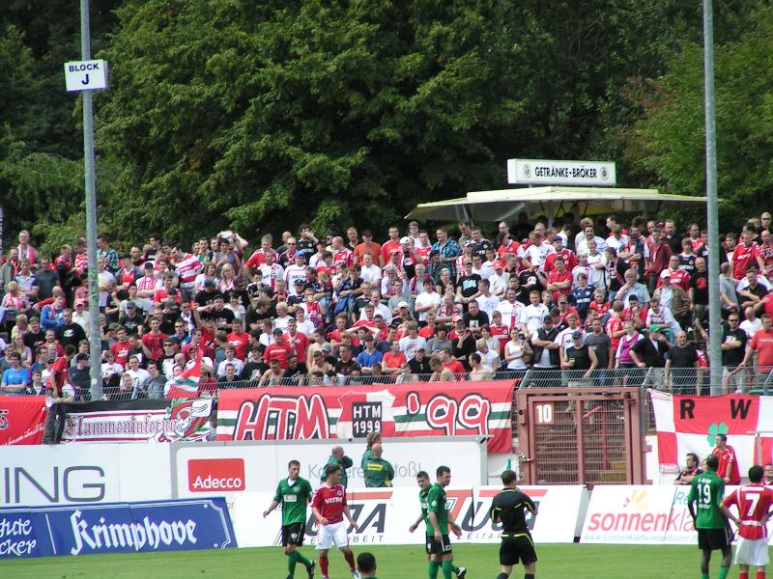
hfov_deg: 5.2
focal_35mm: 380
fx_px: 8486
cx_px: 386
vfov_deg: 3.9
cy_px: 290
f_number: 4.5
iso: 50
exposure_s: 1/500
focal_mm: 58
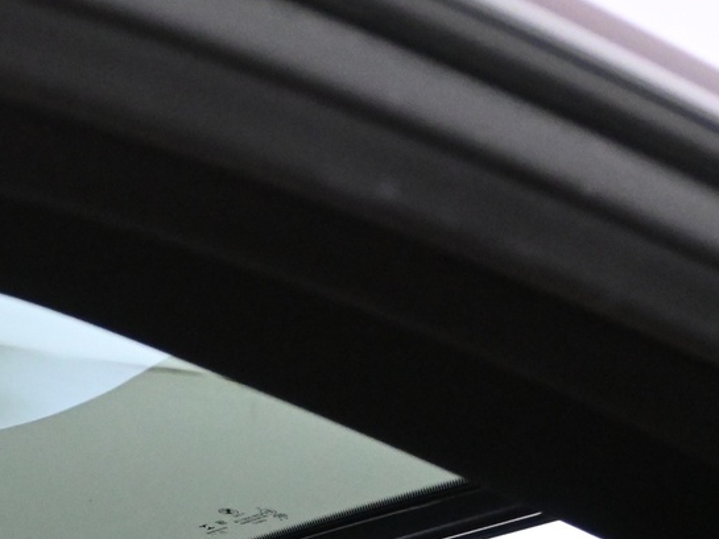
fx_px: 2493
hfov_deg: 16.0
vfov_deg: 12.2
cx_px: -65
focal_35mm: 120
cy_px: 546
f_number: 4.5
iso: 5000
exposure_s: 1/80
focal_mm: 28
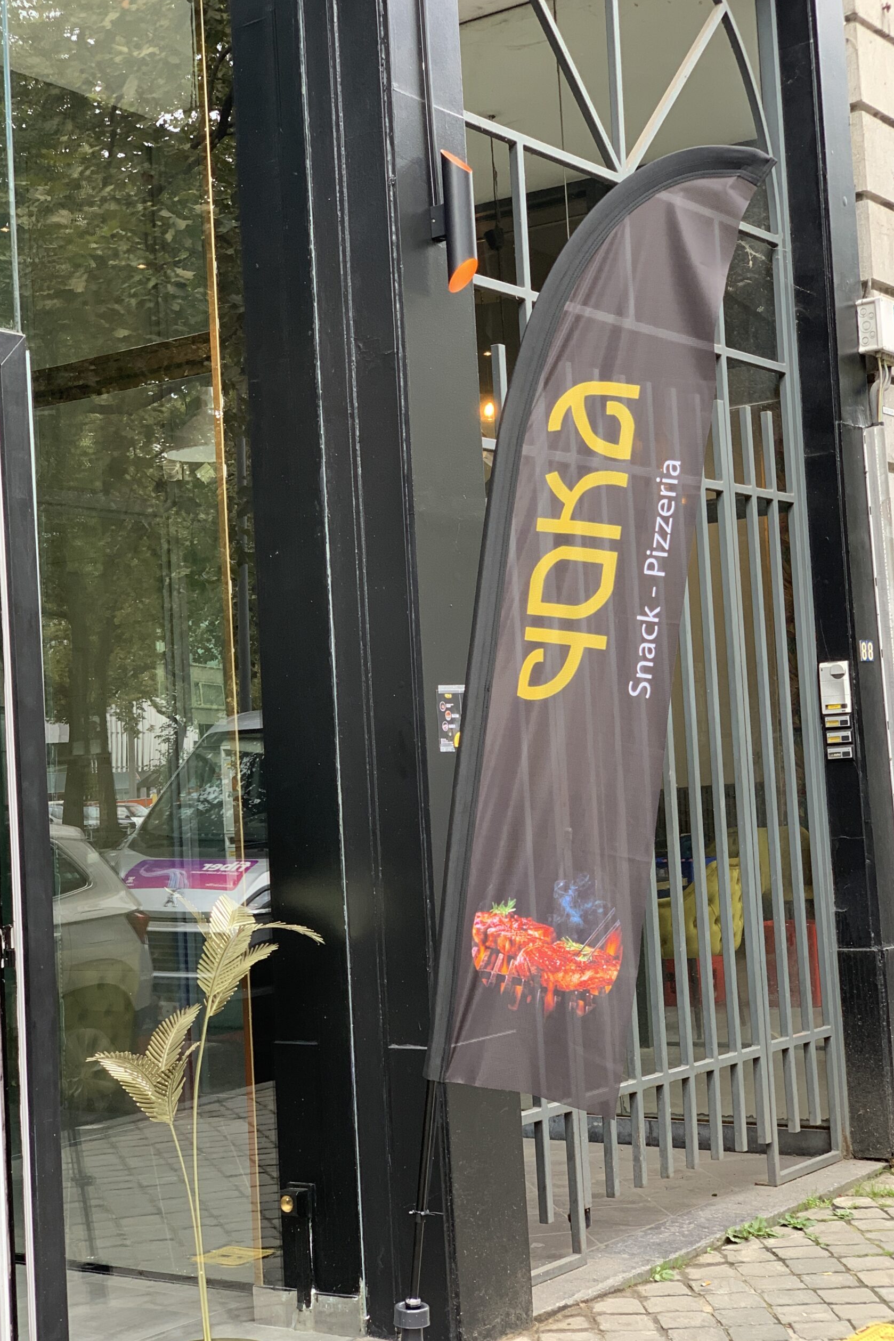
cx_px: 435
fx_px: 2049
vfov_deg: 36.2
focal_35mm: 55
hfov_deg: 24.6
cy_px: 663
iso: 80
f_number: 2.4
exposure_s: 1/122
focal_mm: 6
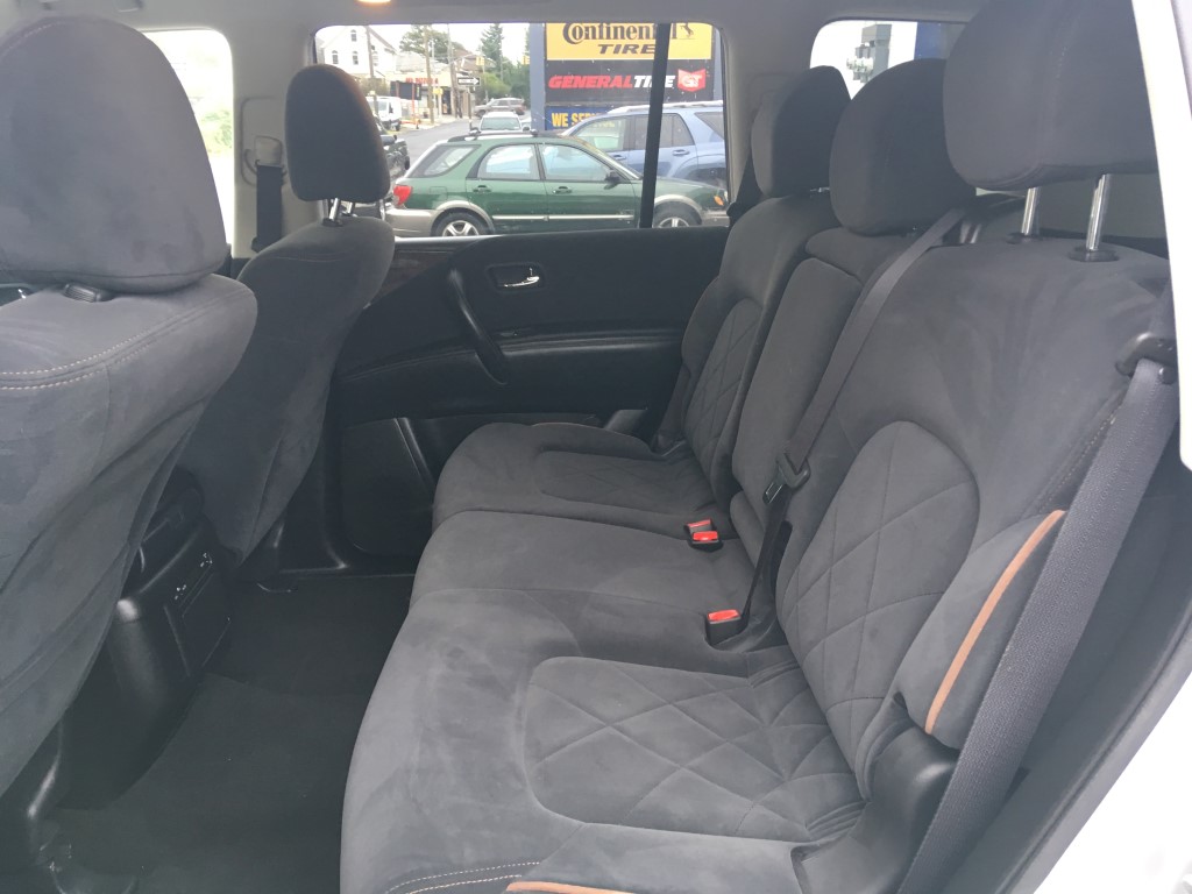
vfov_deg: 48.2
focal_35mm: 29
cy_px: 447
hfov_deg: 61.7
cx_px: 596
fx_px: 999
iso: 80
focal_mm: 4.15
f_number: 2.2
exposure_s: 1/30
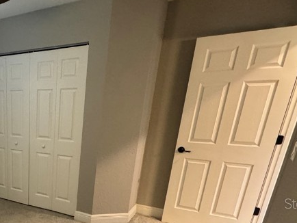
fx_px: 283
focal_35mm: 33
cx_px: -1
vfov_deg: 39.7
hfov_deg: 46.2
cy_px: 203
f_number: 2.2
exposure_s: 1/60
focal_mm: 2.22
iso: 640
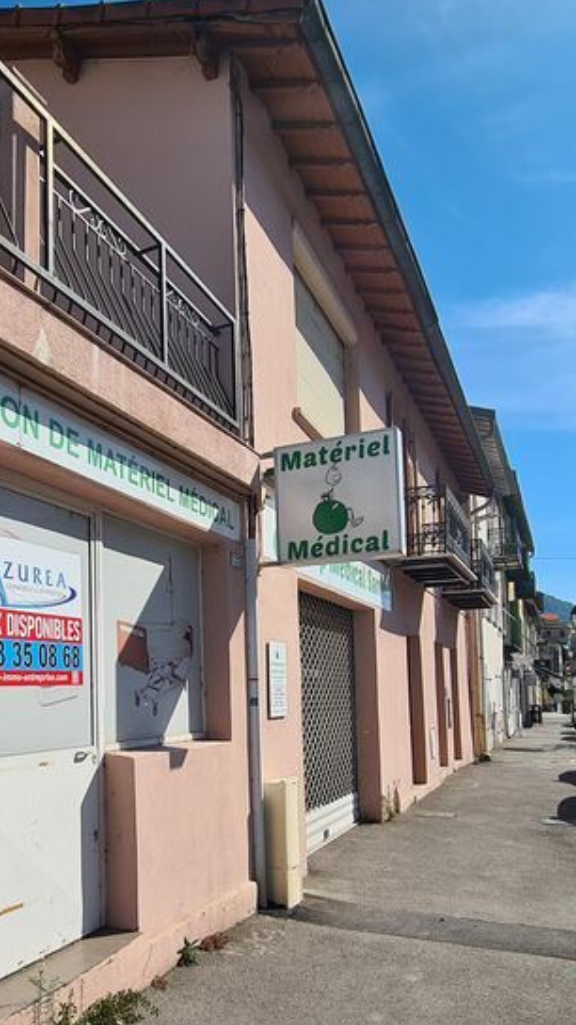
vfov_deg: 72.8
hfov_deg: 45.0
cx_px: 173
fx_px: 679
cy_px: 641
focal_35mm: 25
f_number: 2.2
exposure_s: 1/2528
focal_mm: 2.2
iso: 50
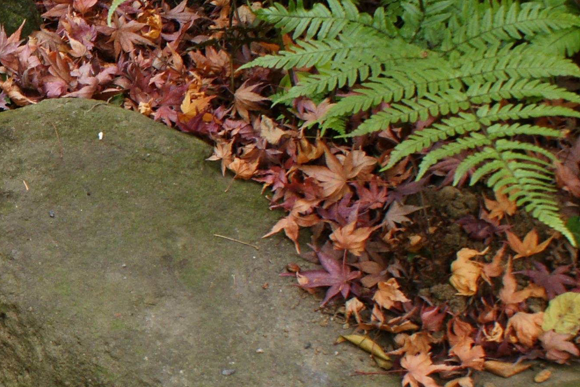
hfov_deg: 19.5
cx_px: -188
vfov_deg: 14.2
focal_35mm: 96
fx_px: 1547
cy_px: 258
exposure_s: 1/15
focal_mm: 20
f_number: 11
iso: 400
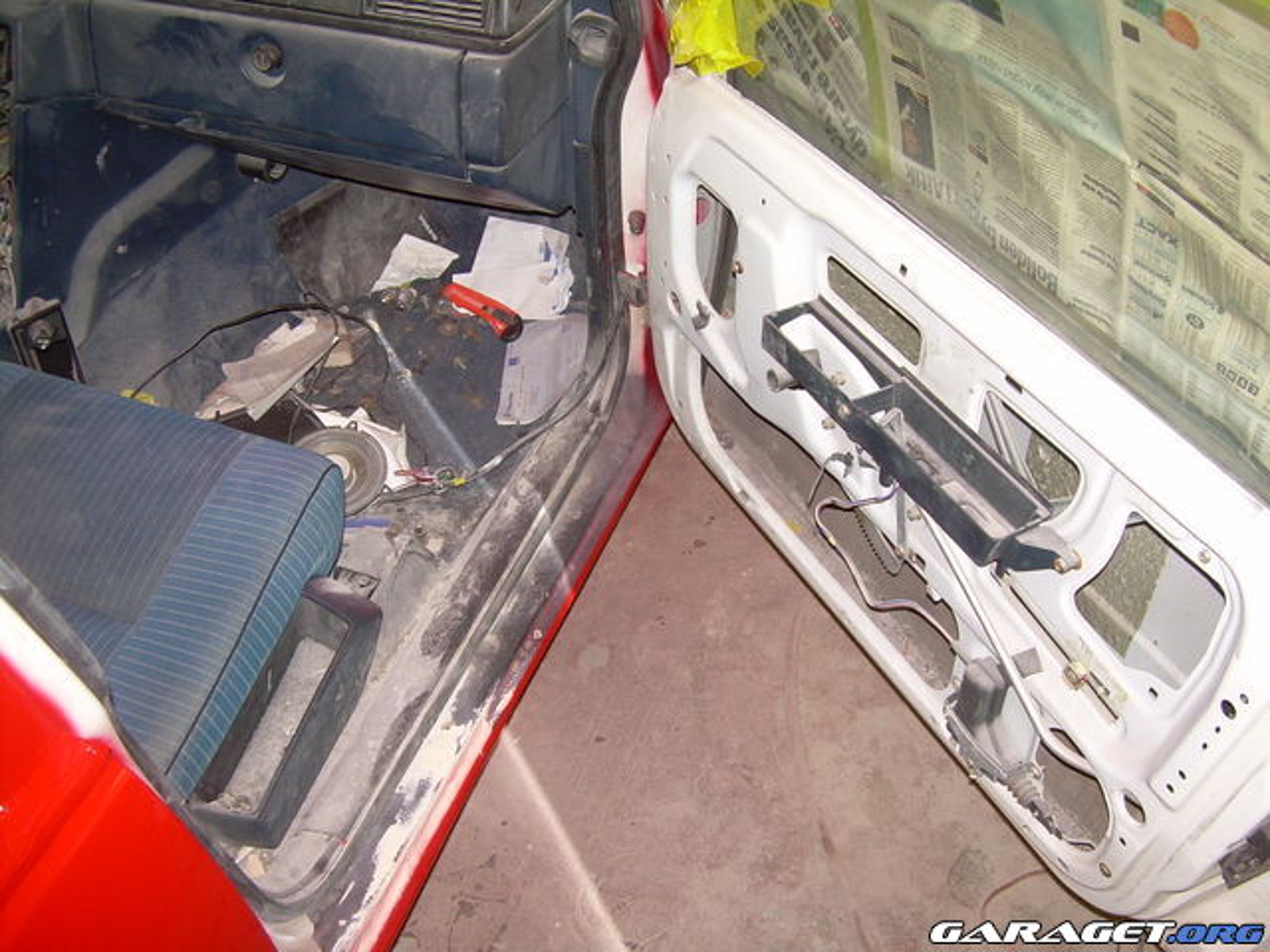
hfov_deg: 49.0
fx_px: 1394
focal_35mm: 38
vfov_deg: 37.7
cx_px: 635
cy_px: 476
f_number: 2.8
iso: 71
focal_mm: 6.3
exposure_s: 1/60
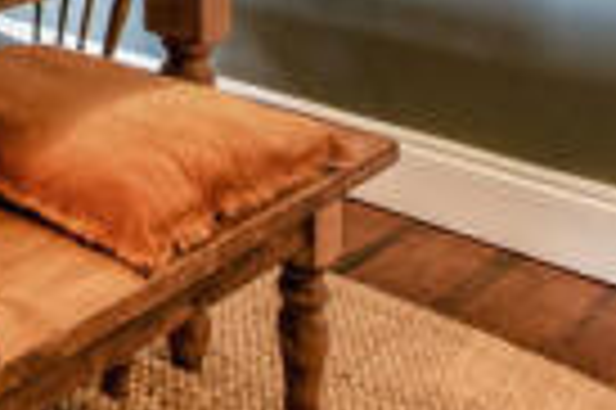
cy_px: -318
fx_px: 1145
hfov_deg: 23.0
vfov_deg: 16.9
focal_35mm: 67
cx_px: -360
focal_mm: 14
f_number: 7.1
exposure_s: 1/3
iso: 400
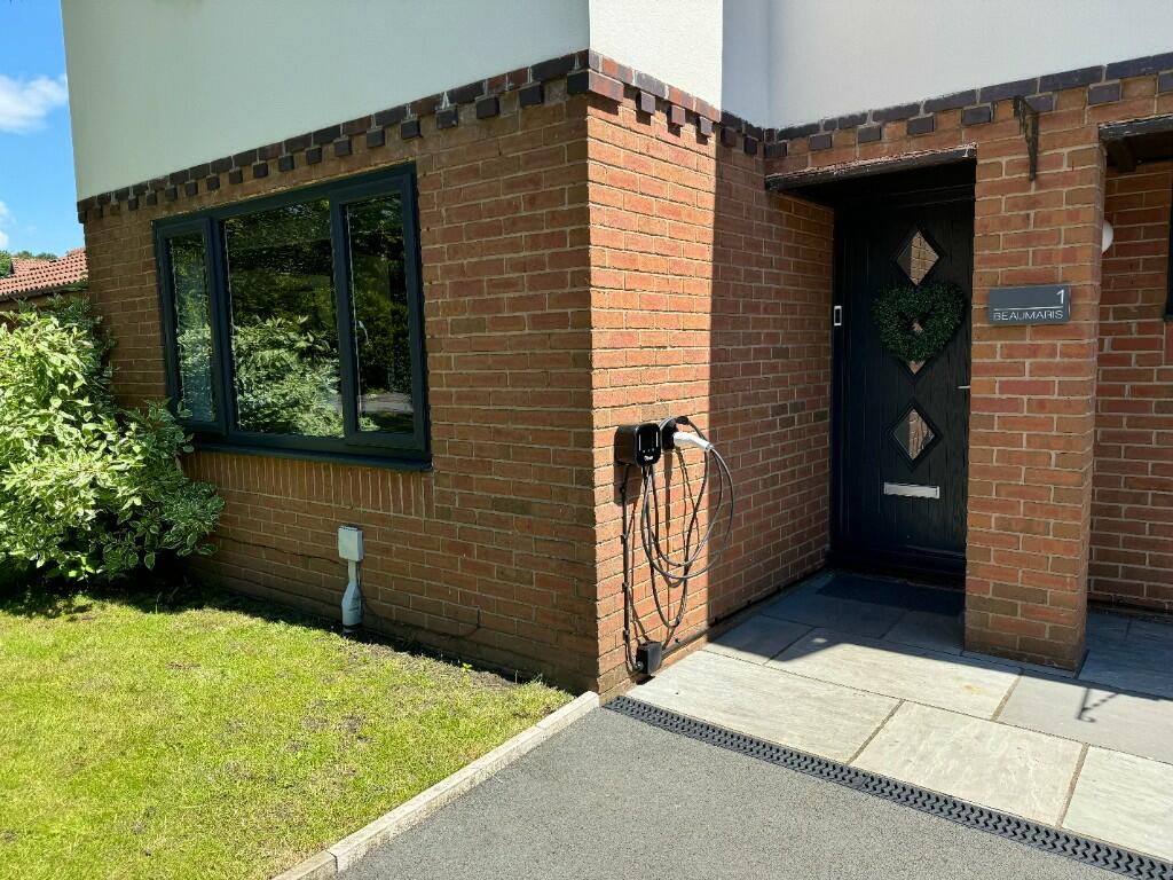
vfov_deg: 56.8
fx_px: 813
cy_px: 440
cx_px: 586
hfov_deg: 71.6
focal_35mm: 24
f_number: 1.78
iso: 80
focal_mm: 6.76
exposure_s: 1/1818
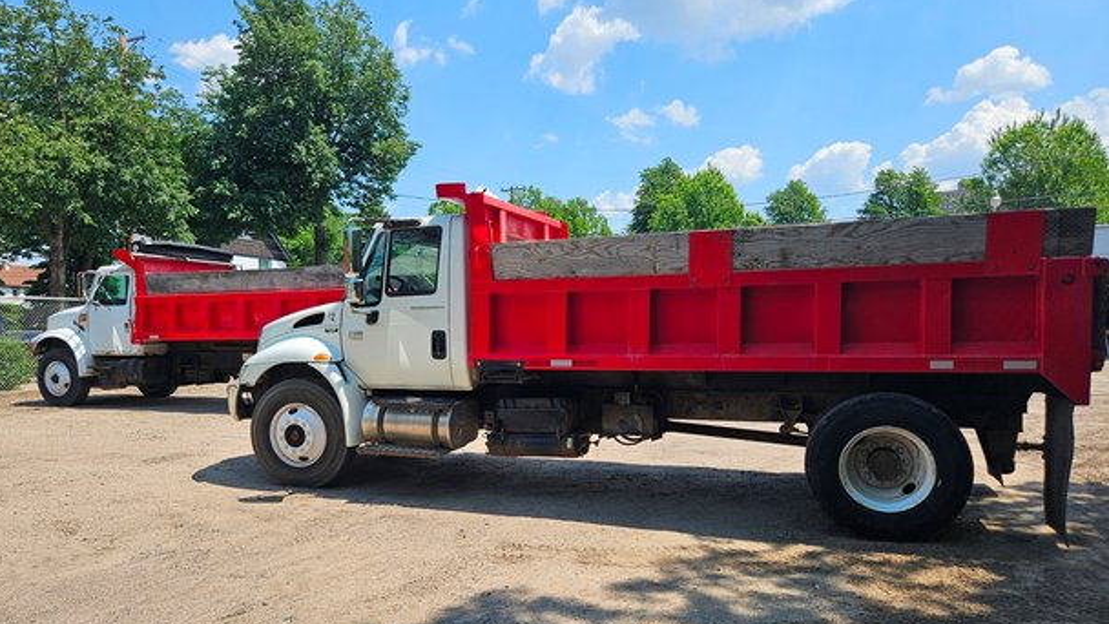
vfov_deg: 44.2
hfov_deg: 71.9
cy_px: 364
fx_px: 765
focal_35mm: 26
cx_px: 535
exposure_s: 1/1457
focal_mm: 5.4
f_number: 1.8
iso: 25
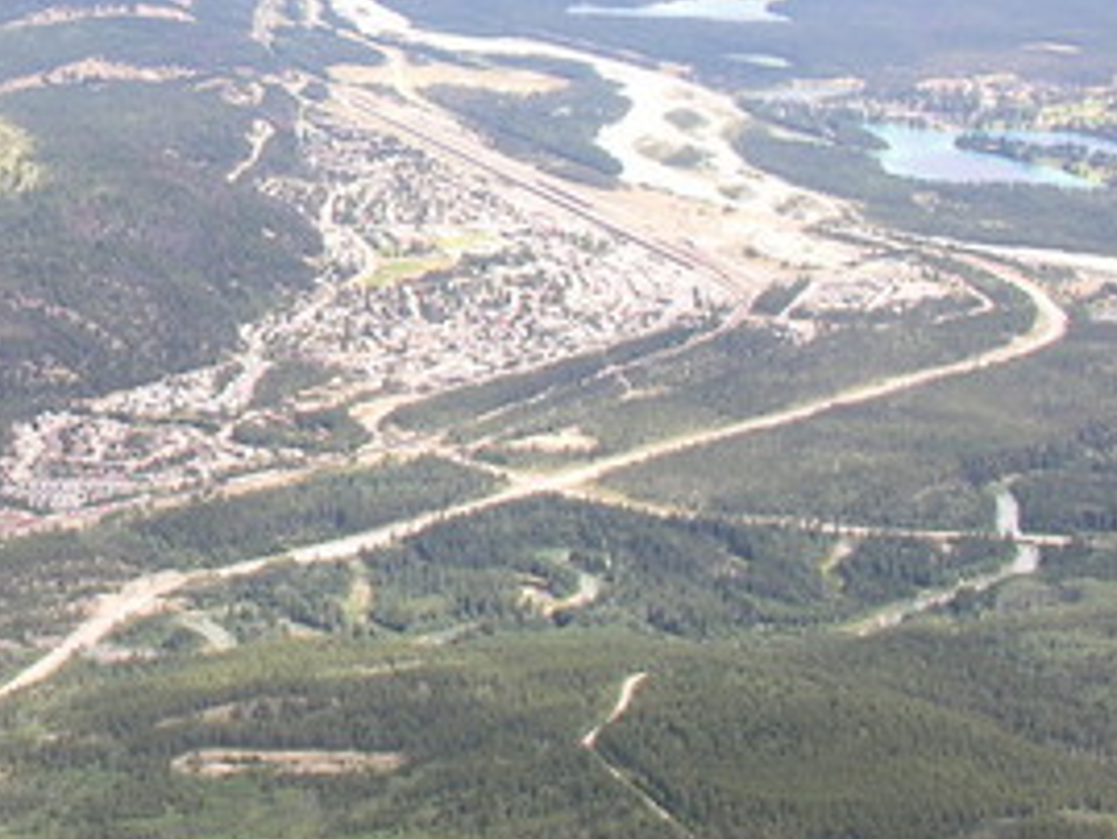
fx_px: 2938
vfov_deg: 16.1
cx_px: -208
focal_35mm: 91
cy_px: 118
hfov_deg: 20.2
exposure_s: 1/84
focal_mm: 8.9
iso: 50
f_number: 7.1
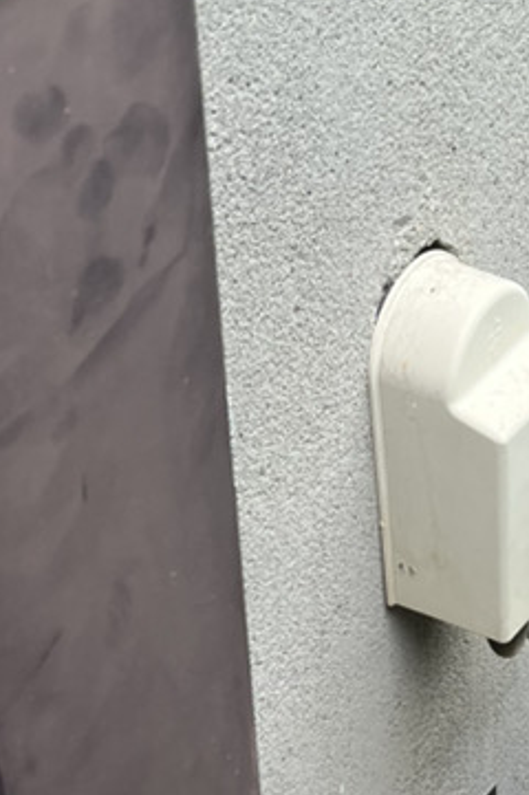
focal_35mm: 90
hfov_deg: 14.9
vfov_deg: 22.3
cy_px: 654
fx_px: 1987
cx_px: 516
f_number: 1.6
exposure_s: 1/122
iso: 50
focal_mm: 5.1
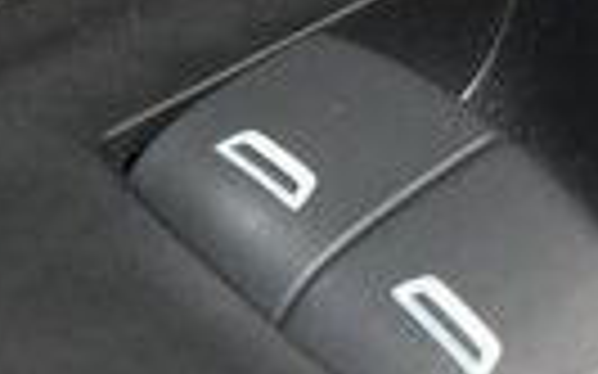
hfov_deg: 4.1
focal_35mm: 516
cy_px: -101
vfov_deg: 2.5
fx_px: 8406
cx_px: 791
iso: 2200
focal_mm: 70
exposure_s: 1/125
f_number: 4.5
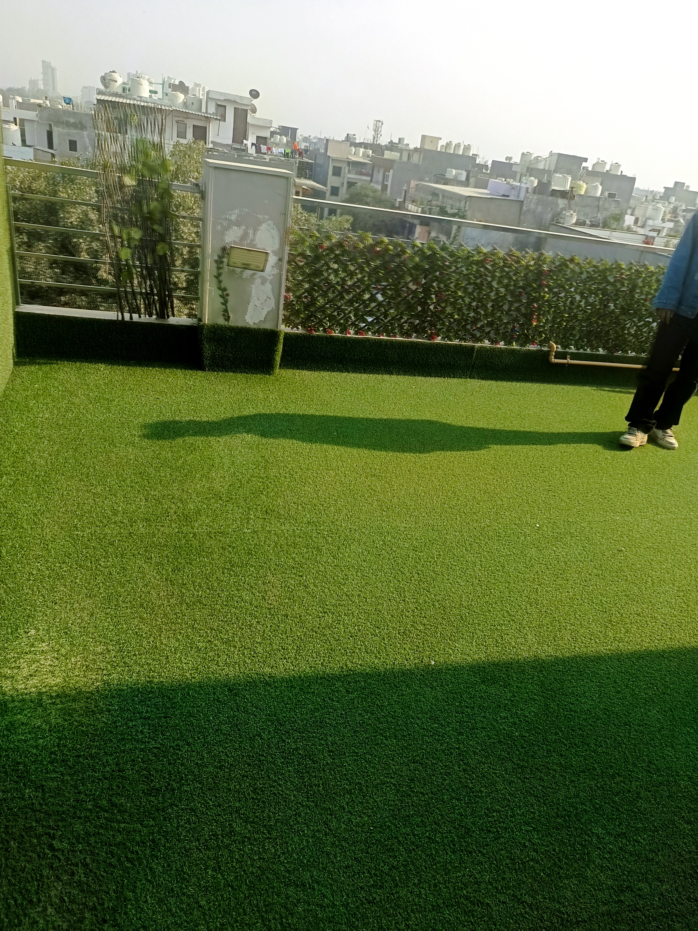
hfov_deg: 56.8
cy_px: 466
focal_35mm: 24
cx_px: 349
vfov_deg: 71.6
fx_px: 645
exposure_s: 1/481
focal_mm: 5.31
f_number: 1.7
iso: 52
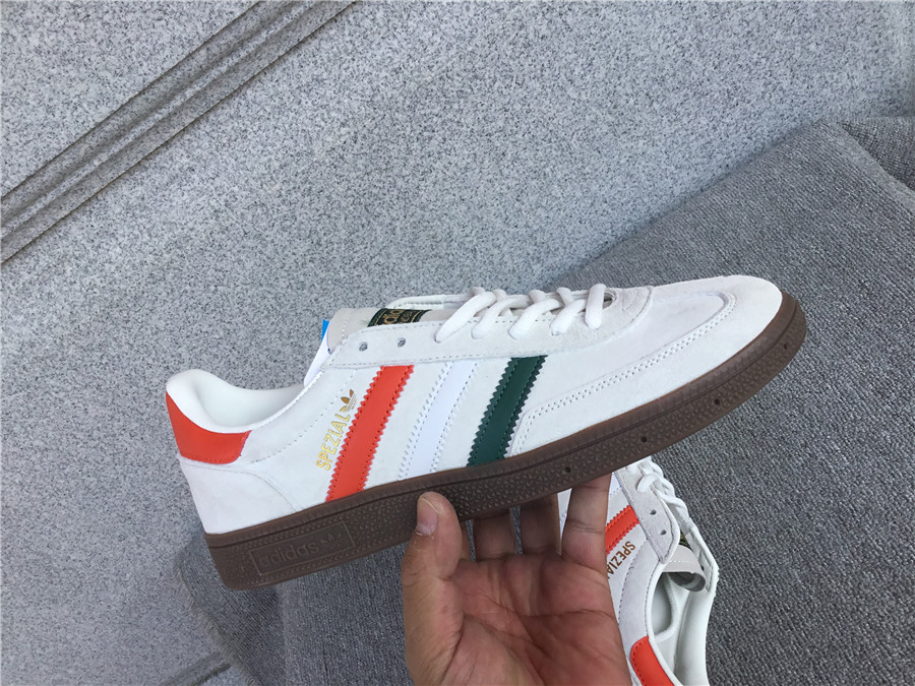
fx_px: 819
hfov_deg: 58.4
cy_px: 343
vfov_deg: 45.4
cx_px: 458
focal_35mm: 31
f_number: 2.4
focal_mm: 3.3
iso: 25
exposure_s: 1/522
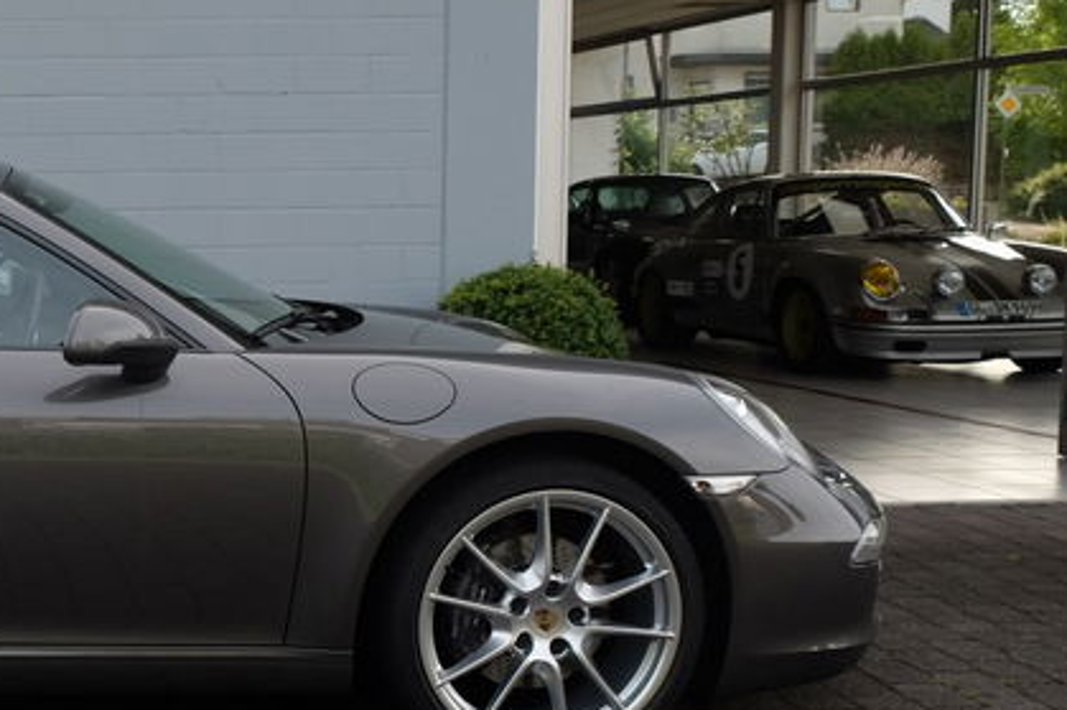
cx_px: -120
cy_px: 453
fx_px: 1955
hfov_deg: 27.8
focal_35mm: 66
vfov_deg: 20.5
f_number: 5.6
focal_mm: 18
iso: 200
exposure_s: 1/160
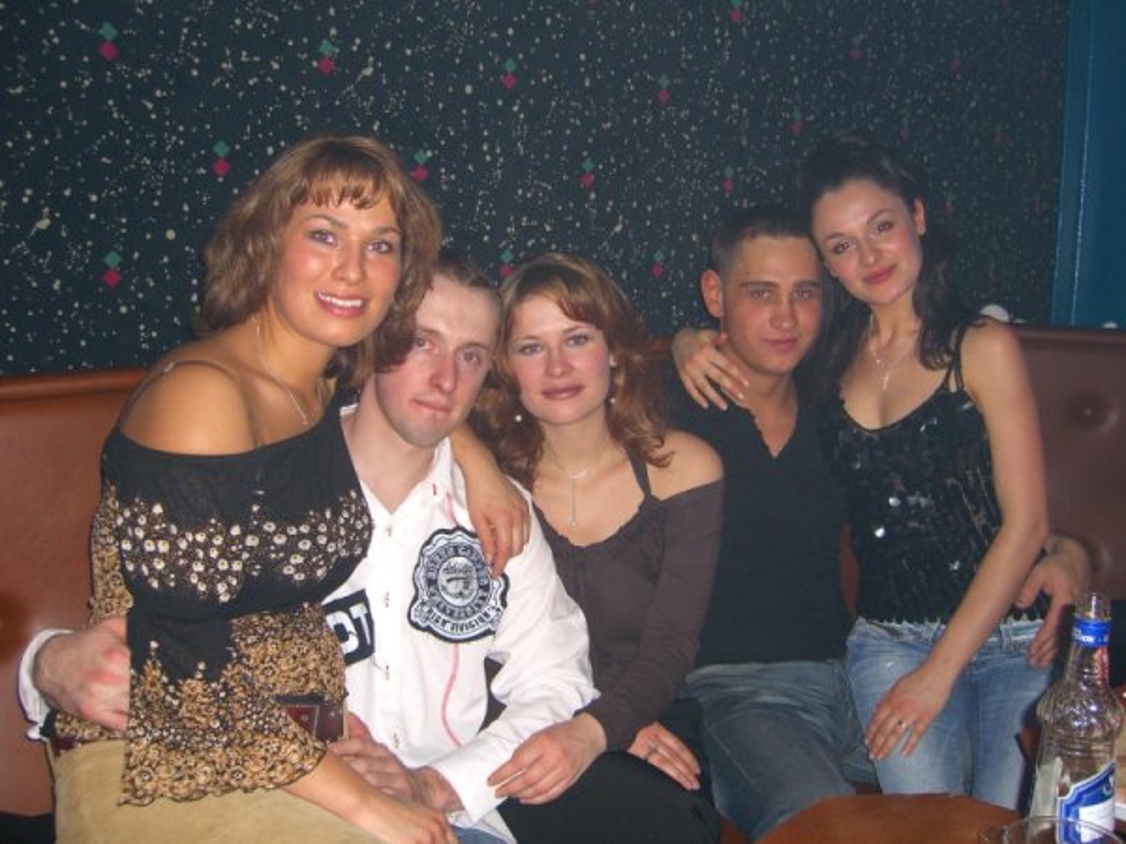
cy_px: 422
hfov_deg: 49.0
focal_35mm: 38
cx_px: 563
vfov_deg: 37.7
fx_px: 1236
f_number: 2.8
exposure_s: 1/60
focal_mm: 7.9
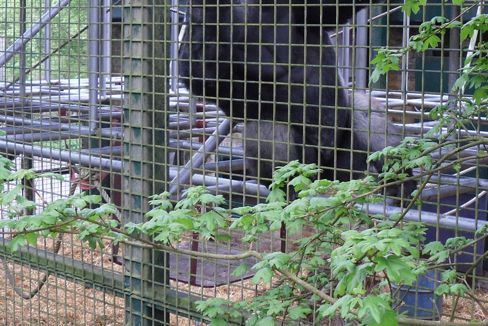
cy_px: 68
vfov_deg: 19.0
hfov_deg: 28.4
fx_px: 963
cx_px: 279
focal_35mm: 71
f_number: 3
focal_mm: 6.3
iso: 100
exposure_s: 1/59
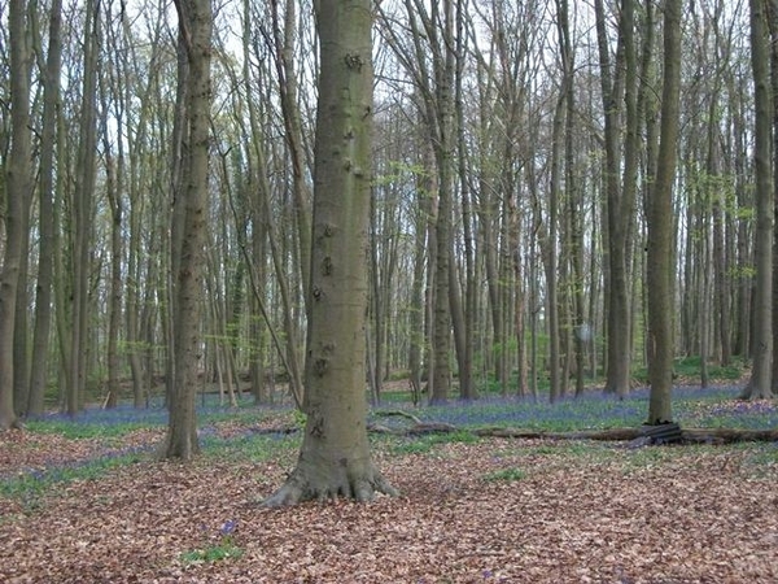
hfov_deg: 38.2
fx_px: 1124
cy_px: 292
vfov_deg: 29.1
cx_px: 389
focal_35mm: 50
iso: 320
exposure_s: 1/320
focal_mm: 8.8
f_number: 3.6
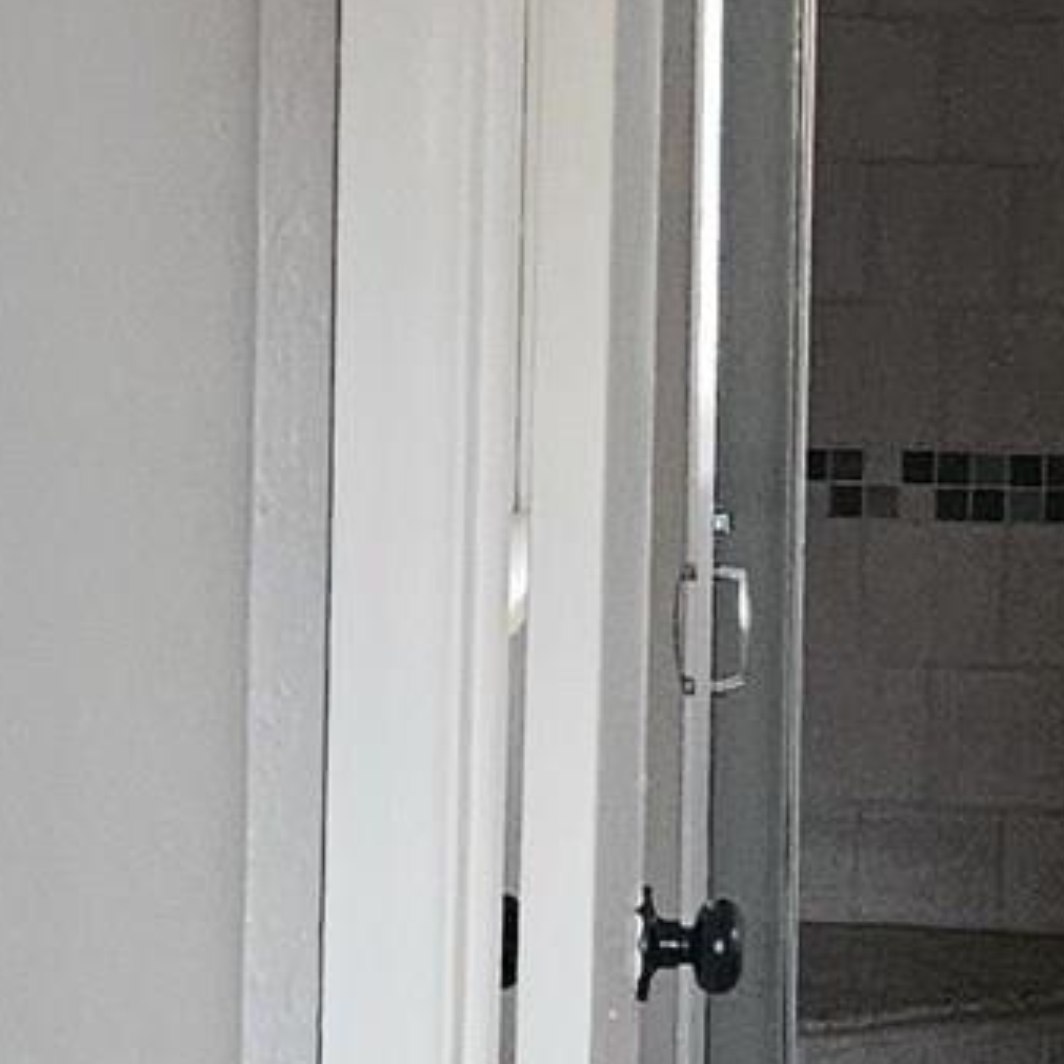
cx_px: 685
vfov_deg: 12.6
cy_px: 442
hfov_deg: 12.5
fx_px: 4834
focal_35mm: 139
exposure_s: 1/40
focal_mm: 5.4
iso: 640
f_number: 1.8
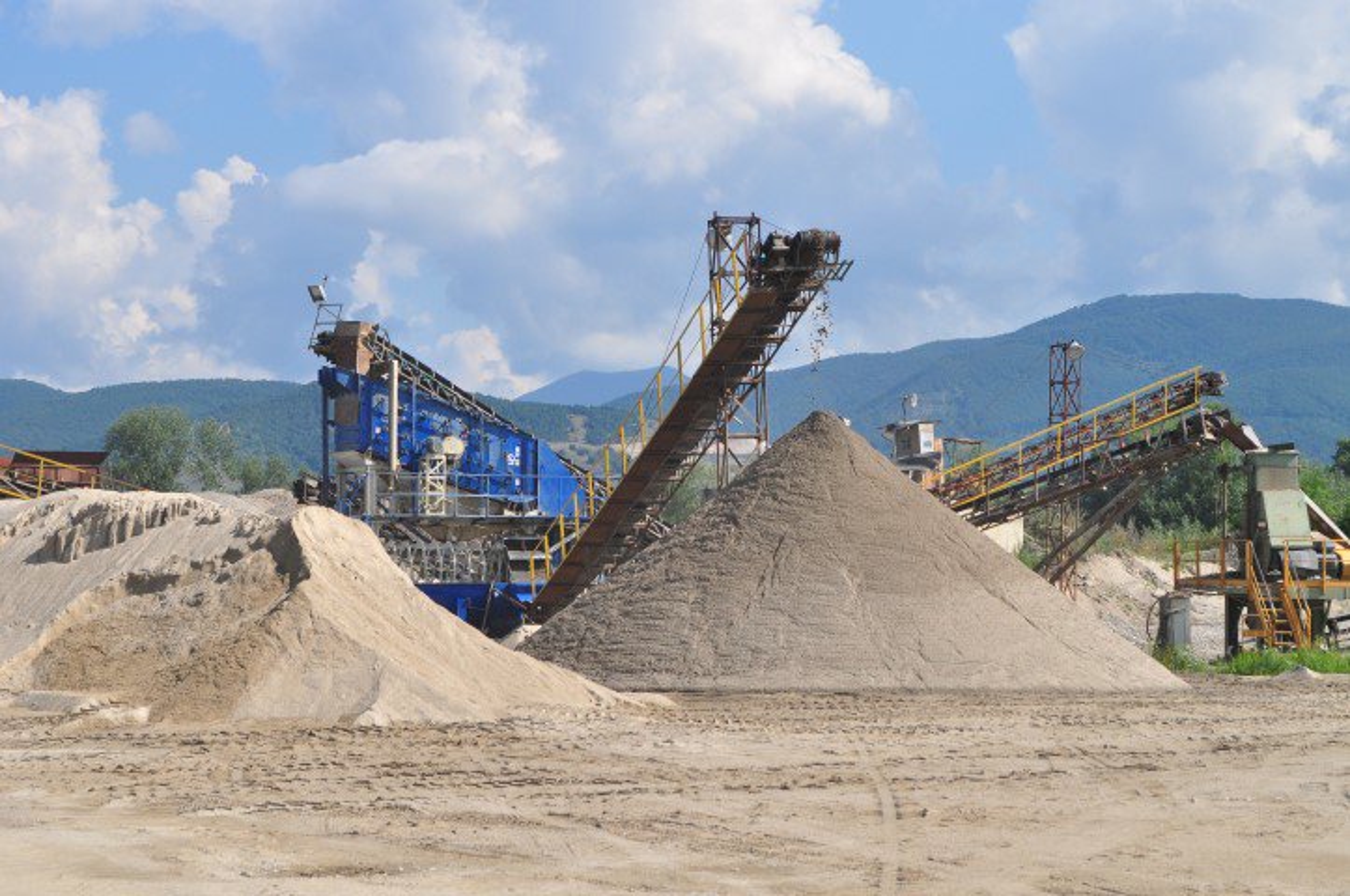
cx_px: 675
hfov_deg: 24.6
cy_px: 448
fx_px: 3090
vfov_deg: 16.5
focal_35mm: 82
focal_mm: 55
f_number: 8
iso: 400
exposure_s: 1/1000
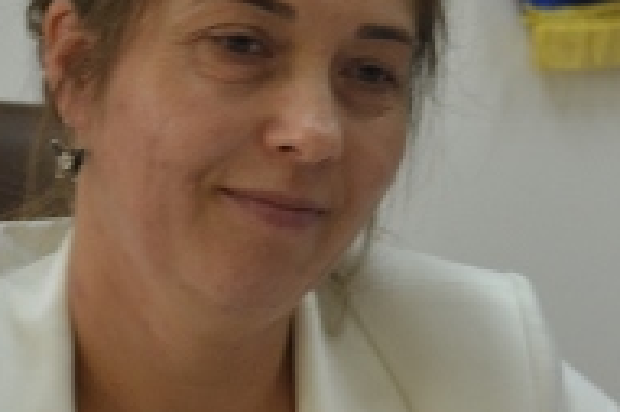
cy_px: 375
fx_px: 2770
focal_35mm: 161
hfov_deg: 12.8
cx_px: 399
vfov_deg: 8.5
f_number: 4.8
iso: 400
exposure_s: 1/40
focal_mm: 32
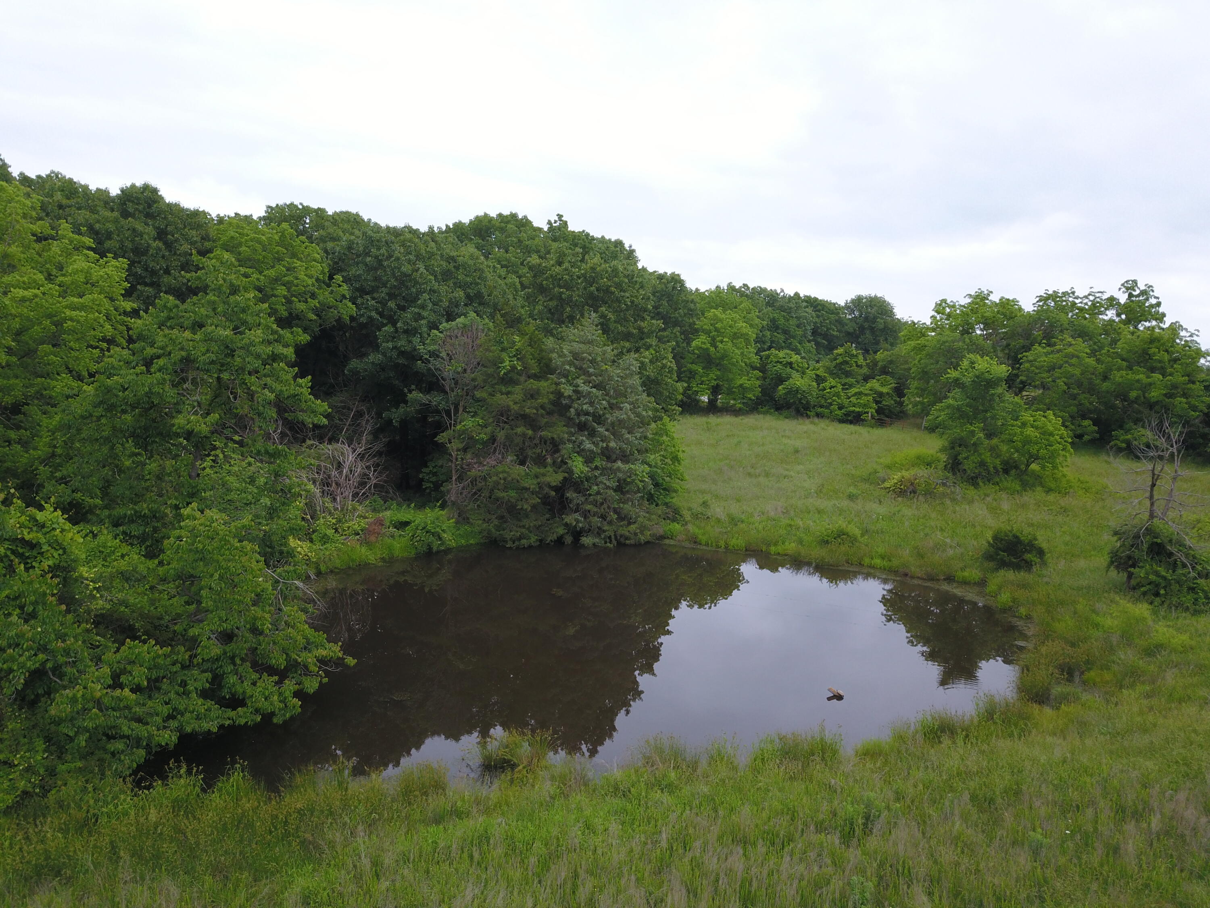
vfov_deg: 53.1
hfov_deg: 67.3
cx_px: 605
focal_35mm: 26
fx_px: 909
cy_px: 454
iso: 159
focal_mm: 4.73
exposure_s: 1/100
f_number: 2.2
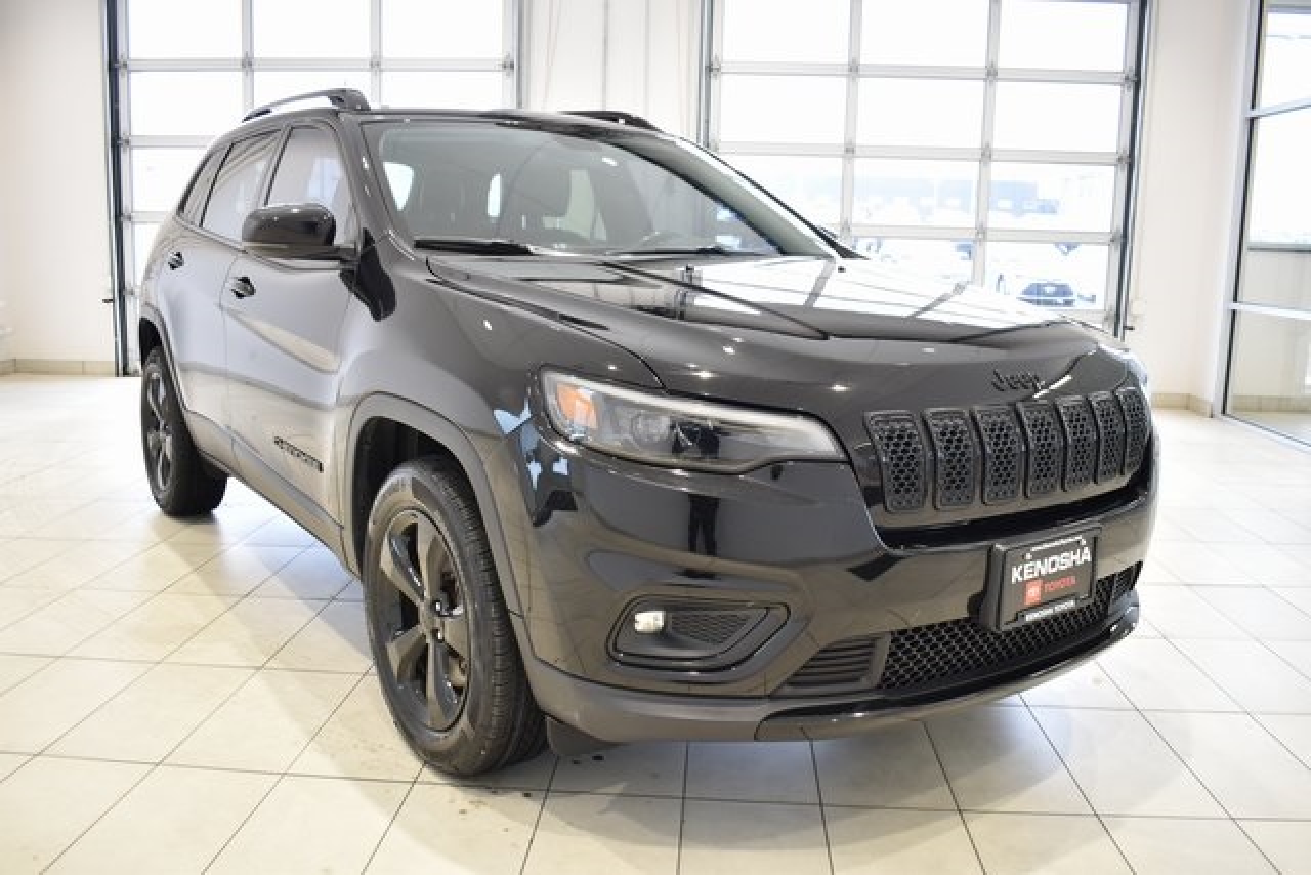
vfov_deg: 43.6
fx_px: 1093
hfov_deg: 61.9
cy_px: 438
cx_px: 656
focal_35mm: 30
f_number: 3.8
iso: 320
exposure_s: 1/30
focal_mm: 20
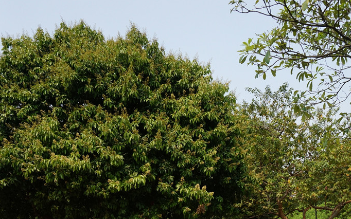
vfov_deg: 28.7
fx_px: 411
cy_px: 198
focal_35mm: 43
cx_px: 212
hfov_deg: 46.0
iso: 400
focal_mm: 16
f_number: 3.5
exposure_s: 1/4000
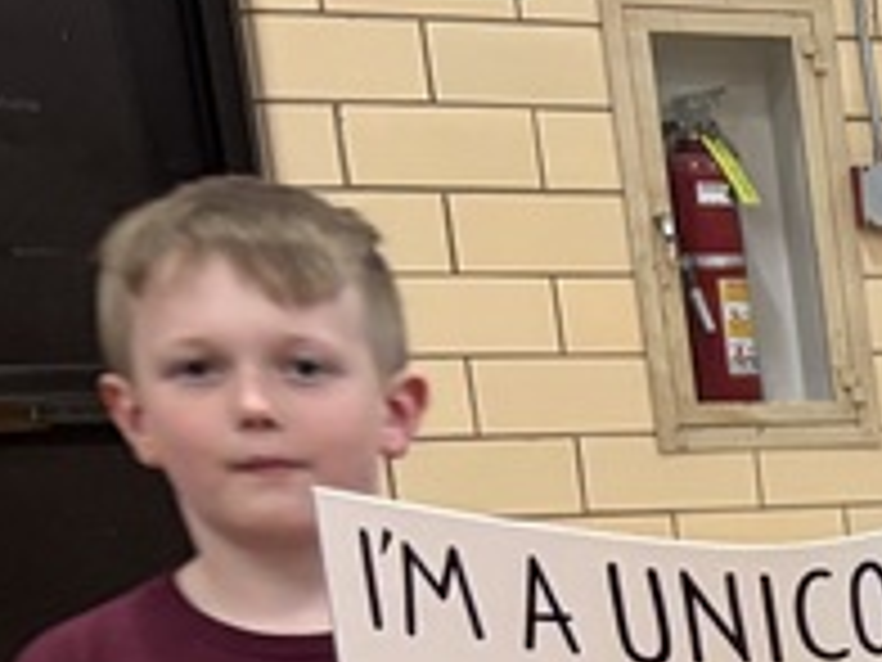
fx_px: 3465
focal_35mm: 136
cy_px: 1338
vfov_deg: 10.1
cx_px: 2277
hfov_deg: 11.4
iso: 200
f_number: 1.6
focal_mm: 5.96
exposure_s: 1/60
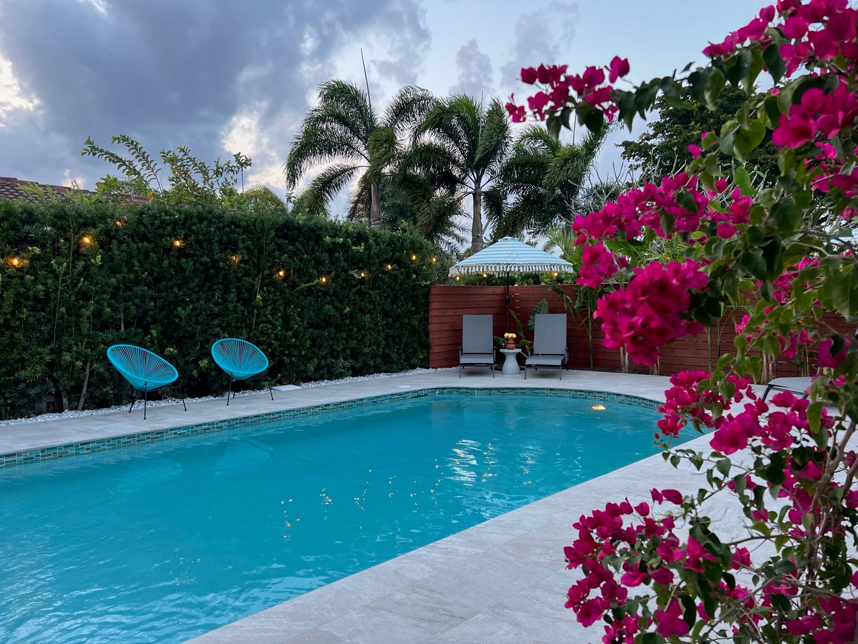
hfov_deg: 67.3
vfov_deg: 53.1
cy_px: 322
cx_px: 429
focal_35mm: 26
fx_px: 644
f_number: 1.5
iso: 80
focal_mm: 5.7
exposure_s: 1/60
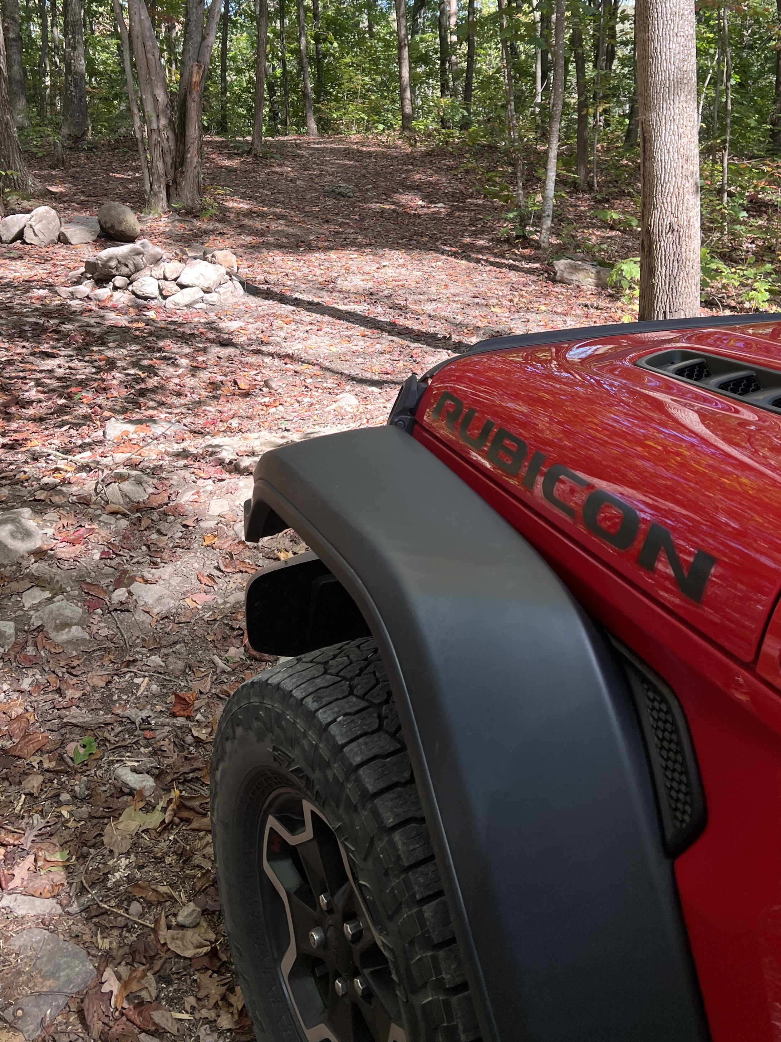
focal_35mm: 36
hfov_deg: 39.7
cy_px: 334
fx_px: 1083
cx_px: 398
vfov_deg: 50.3
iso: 50
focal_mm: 5.7
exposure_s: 1/385
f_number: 1.5
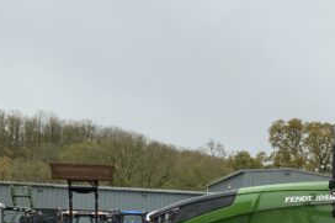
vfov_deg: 18.7
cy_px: 216
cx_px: 378
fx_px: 660
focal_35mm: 71
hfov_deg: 26.1
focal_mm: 3
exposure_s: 1/331
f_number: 1.8
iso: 16
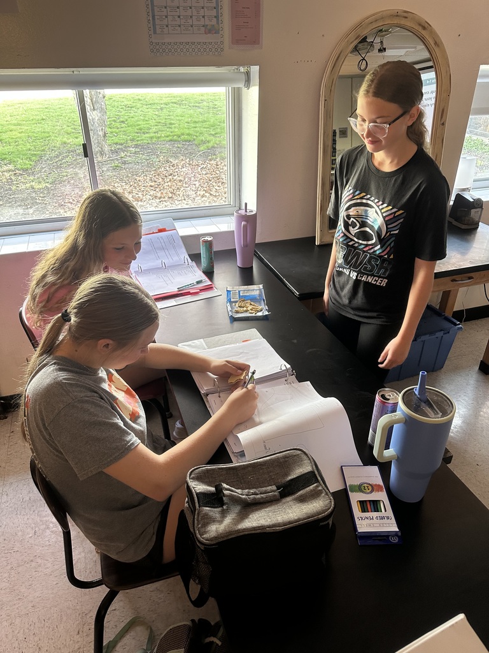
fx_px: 452
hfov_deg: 56.8
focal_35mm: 24
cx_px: 244
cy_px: 326
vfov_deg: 71.6
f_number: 1.78
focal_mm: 6.86
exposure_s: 1/60
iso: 200
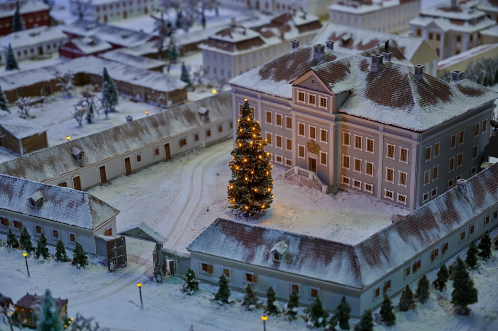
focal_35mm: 59
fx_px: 816
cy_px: 166
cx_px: 249
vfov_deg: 23.0
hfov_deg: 34.0
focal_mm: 59
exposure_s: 1/80
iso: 450
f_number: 4
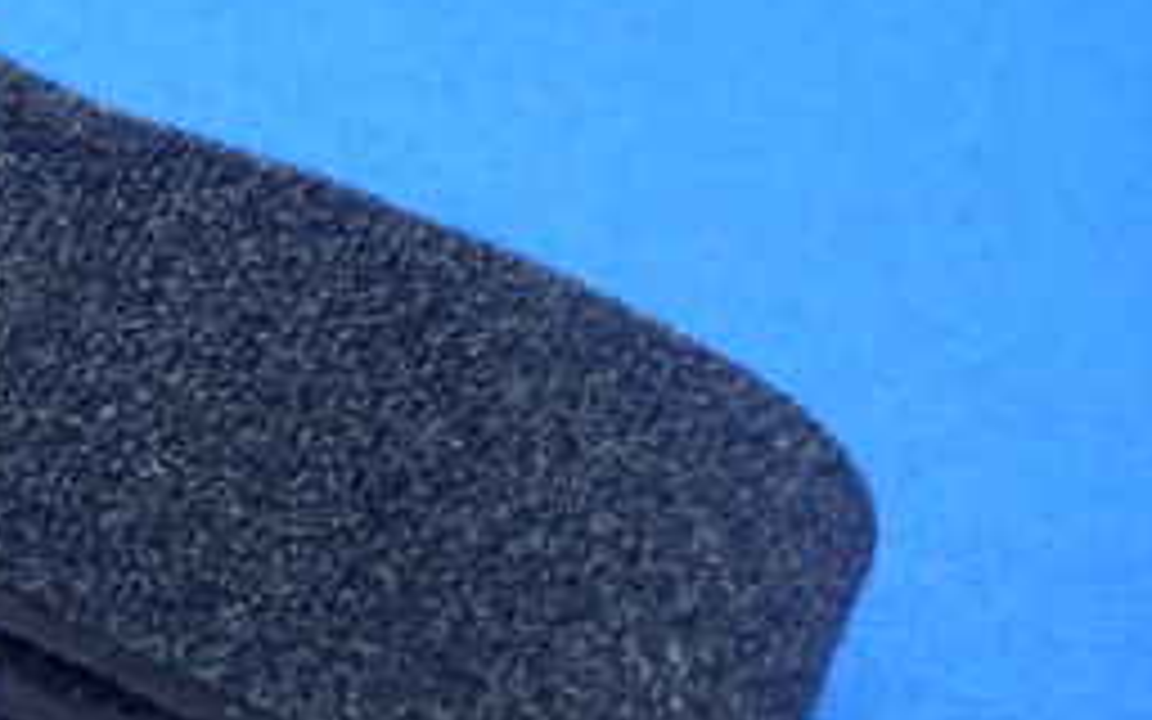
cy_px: 297
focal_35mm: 82
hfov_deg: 22.9
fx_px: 2574
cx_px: -279
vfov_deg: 15.9
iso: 640
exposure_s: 1/45
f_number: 2.3
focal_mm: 5.5
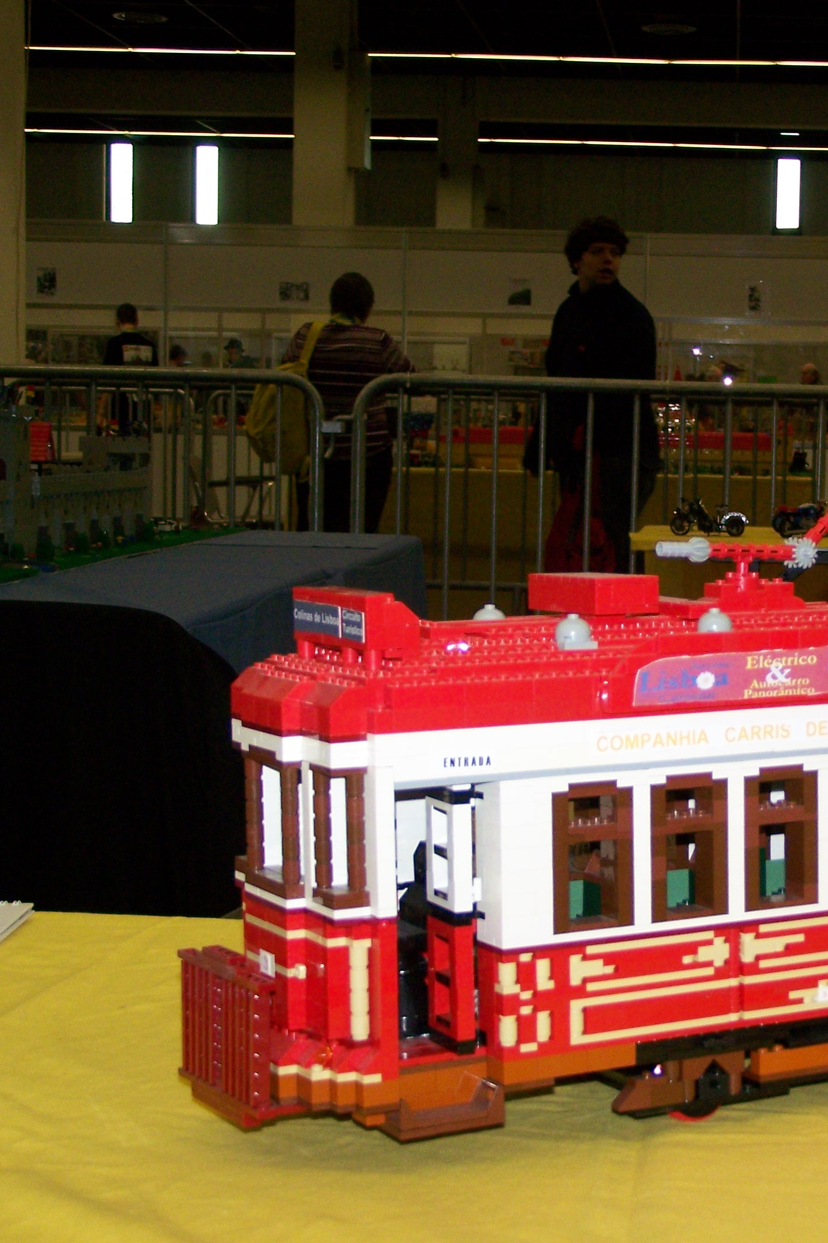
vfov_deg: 28.5
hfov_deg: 18.9
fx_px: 2450
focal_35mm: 71
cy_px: 622
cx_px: 740
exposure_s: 1/60
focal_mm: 8.5
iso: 160
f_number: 3
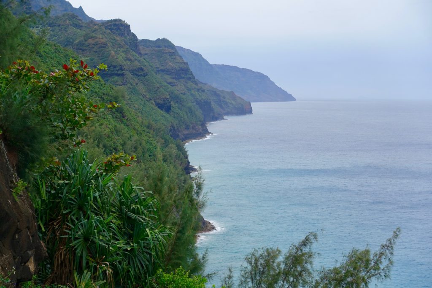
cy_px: 144
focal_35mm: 60
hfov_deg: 33.4
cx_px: 216
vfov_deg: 22.6
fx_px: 720
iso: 125
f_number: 5.6
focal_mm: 22
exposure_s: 1/200
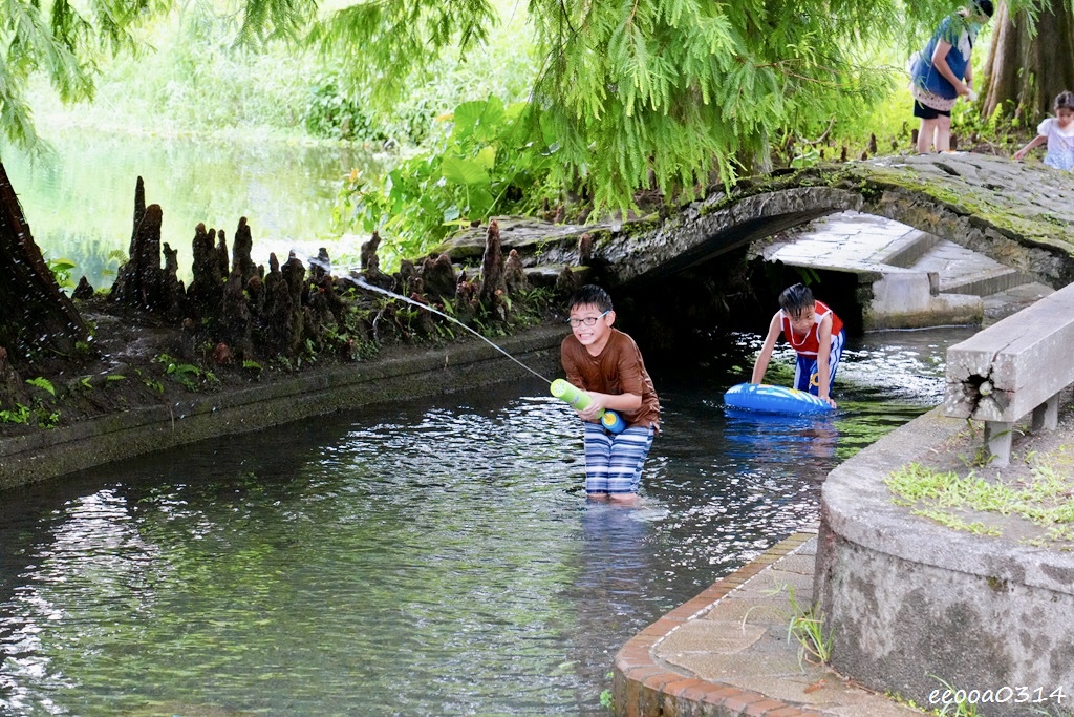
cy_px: 358
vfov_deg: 13.0
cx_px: 537
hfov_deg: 19.5
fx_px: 3133
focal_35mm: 105
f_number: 7.1
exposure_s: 1/400
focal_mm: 105
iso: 6400
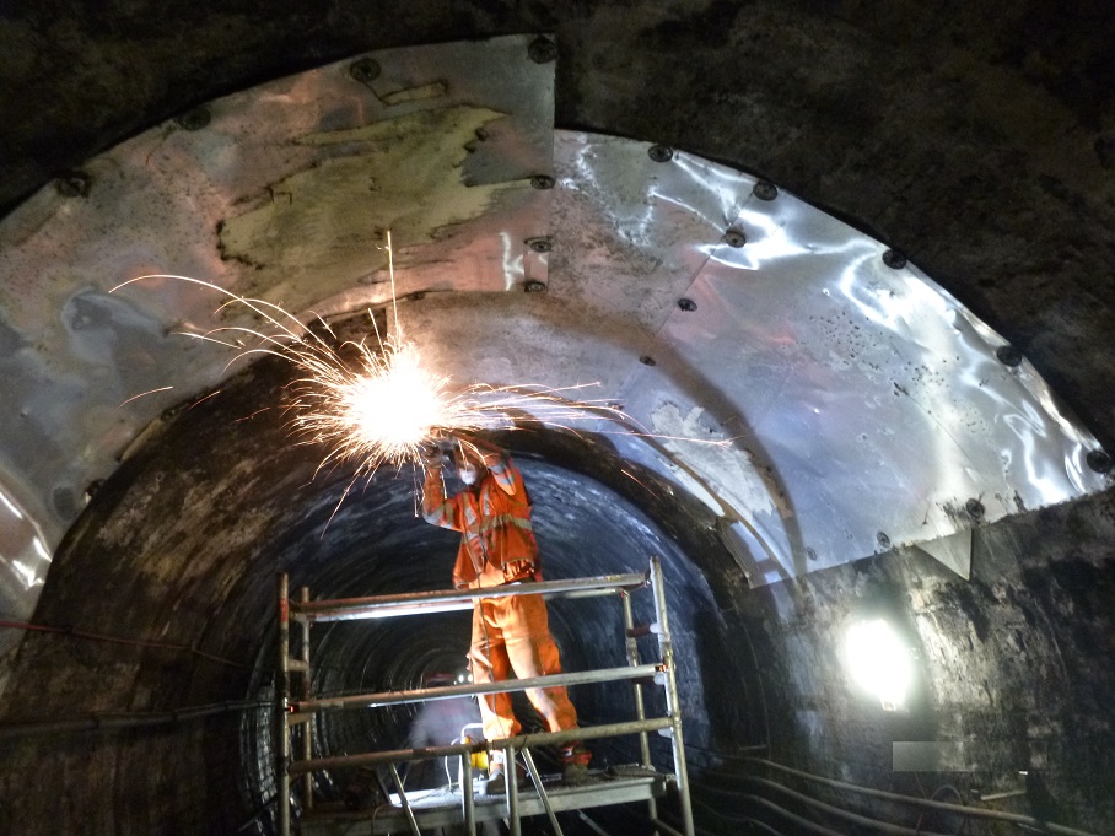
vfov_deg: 54.9
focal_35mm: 25
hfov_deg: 69.4
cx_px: 558
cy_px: 418
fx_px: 805
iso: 500
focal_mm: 4.5
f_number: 3.9
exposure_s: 1/4
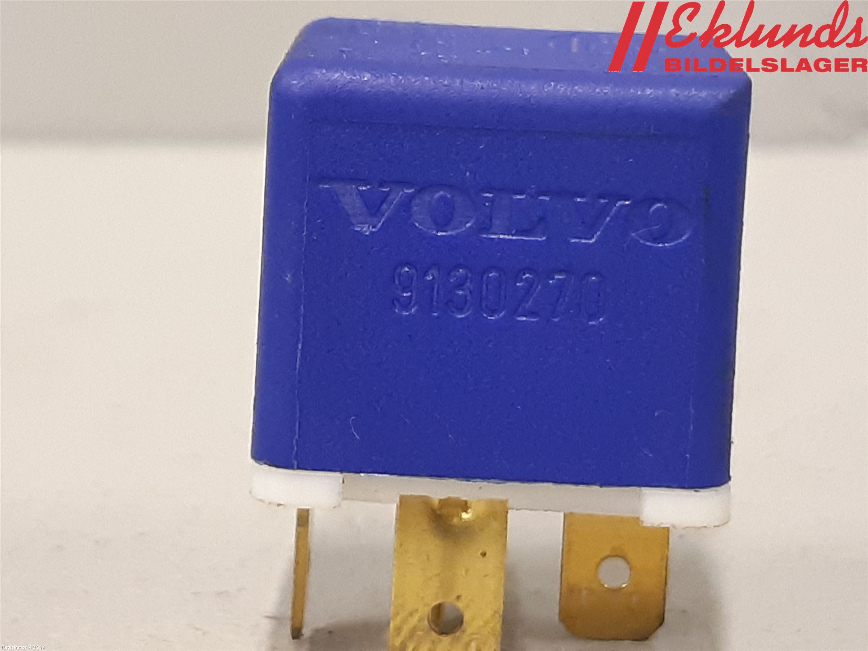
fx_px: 652
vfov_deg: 53.1
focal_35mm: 26
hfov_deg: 67.3
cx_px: 434
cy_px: 326
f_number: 1.7
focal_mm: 3.93
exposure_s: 1/50
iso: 200
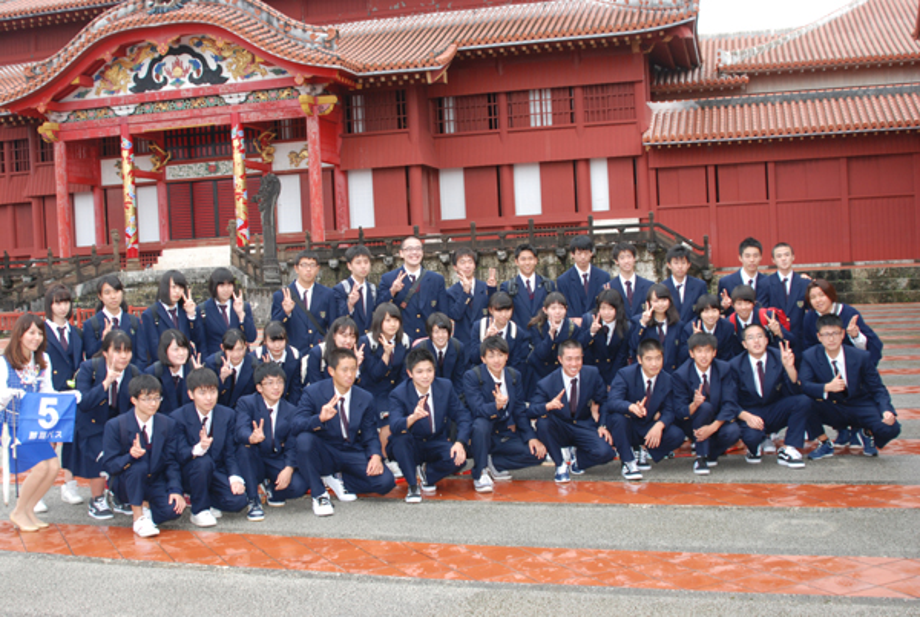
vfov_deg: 32.0
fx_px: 1075
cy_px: 308
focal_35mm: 42
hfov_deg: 46.3
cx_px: 460
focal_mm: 28
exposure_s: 1/125
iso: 400
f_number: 5
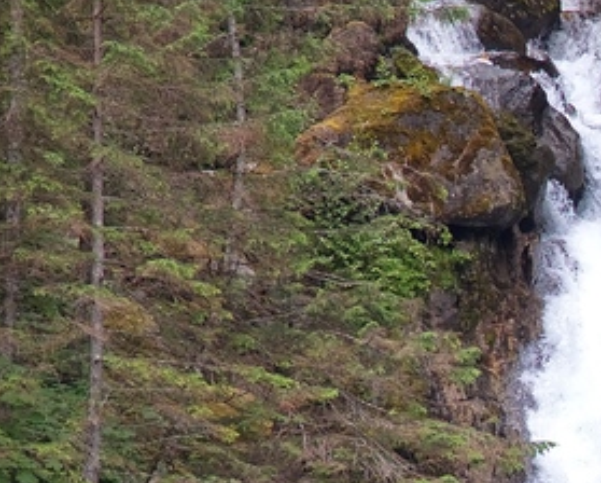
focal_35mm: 516
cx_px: 965
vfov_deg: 3.0
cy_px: 494
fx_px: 9191
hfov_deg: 3.7
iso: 280
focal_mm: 120
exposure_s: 1/250
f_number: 4
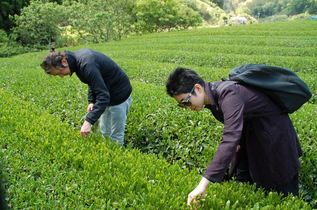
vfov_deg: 47.8
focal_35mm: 27
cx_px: 158
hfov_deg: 67.4
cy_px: 105
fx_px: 237
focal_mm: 18
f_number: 5.6
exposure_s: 1/125
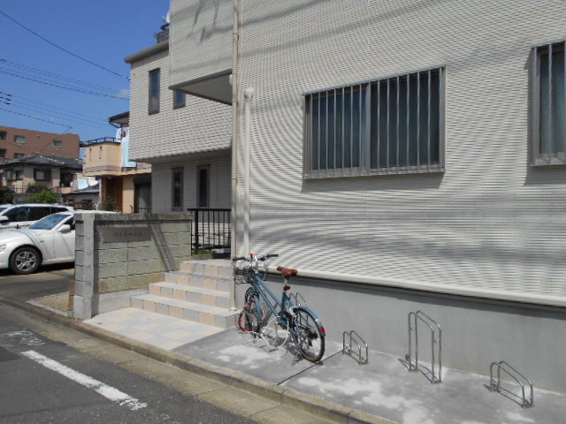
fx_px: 425
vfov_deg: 53.1
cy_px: 212
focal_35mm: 26
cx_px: 283
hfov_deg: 67.3
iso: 80
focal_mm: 4.6
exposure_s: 1/320
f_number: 8
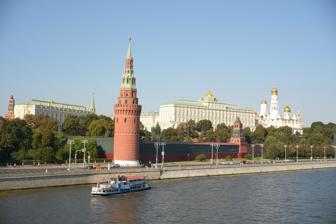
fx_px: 383
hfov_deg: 47.4
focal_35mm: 41
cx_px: 168
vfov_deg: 32.6
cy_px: 112
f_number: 8
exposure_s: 1/340
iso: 160
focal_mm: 27
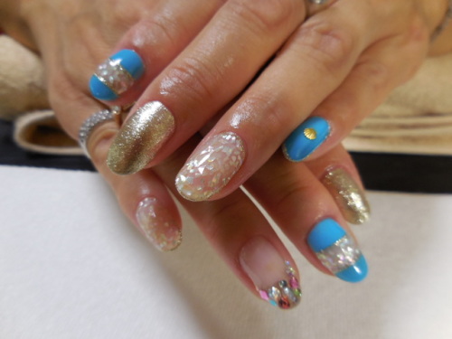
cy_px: 170
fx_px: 326
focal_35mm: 25
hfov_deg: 69.4
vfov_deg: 54.9
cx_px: 226
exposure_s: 1/30
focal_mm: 4.5
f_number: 3.3
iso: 180
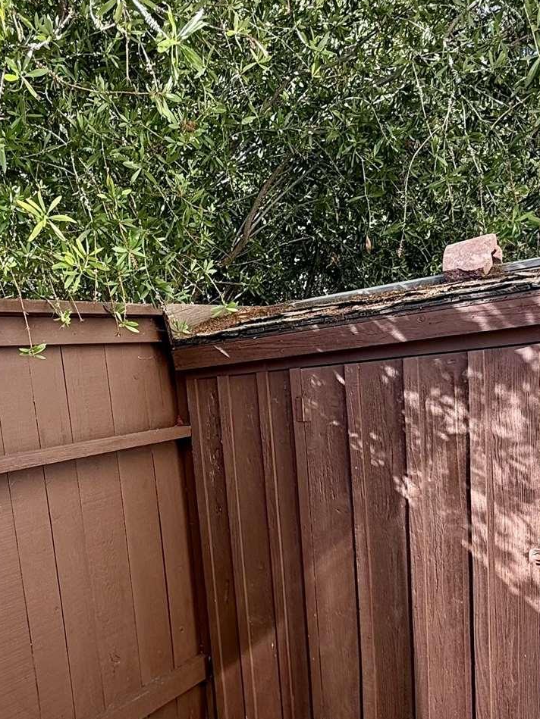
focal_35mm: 34
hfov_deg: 41.2
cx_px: 174
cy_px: 488
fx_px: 707
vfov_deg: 52.8
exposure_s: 1/170
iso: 50
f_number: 2.2
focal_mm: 2.22
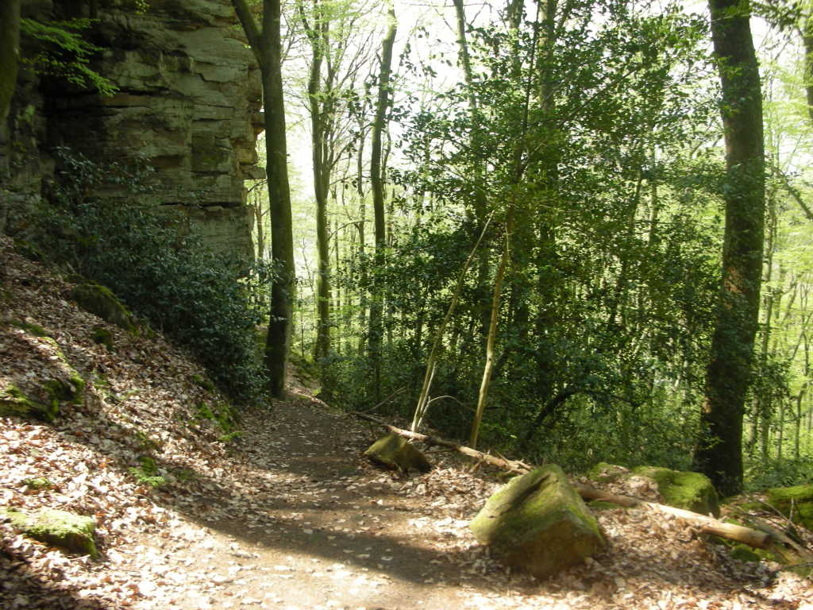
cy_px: 305
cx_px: 406
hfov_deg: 52.6
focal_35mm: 35
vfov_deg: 40.7
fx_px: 822
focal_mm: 5.8
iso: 50
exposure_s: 1/61.6
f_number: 3
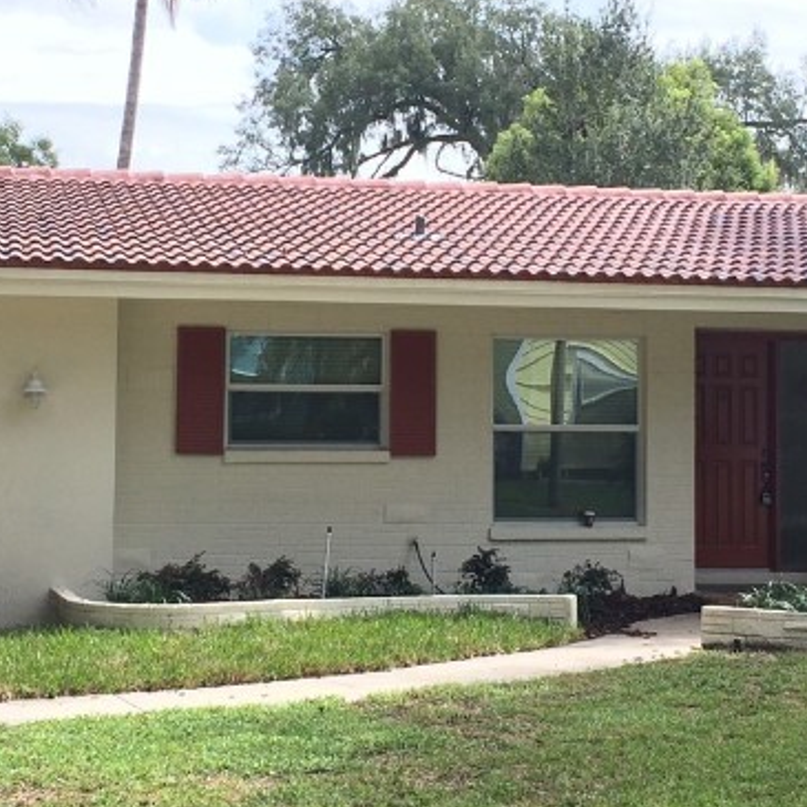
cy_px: 321
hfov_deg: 24.0
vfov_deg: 23.9
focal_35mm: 72
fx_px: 1899
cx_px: 374
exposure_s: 1/873
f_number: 2.2
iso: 32
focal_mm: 4.15
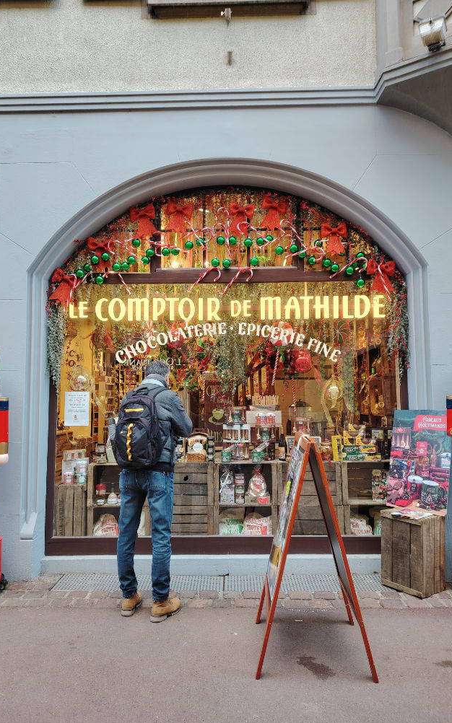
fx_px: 513
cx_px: 222
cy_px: 357
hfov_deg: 47.6
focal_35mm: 26
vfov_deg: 70.4
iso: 369
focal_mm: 5.2
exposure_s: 1/100
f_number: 1.8
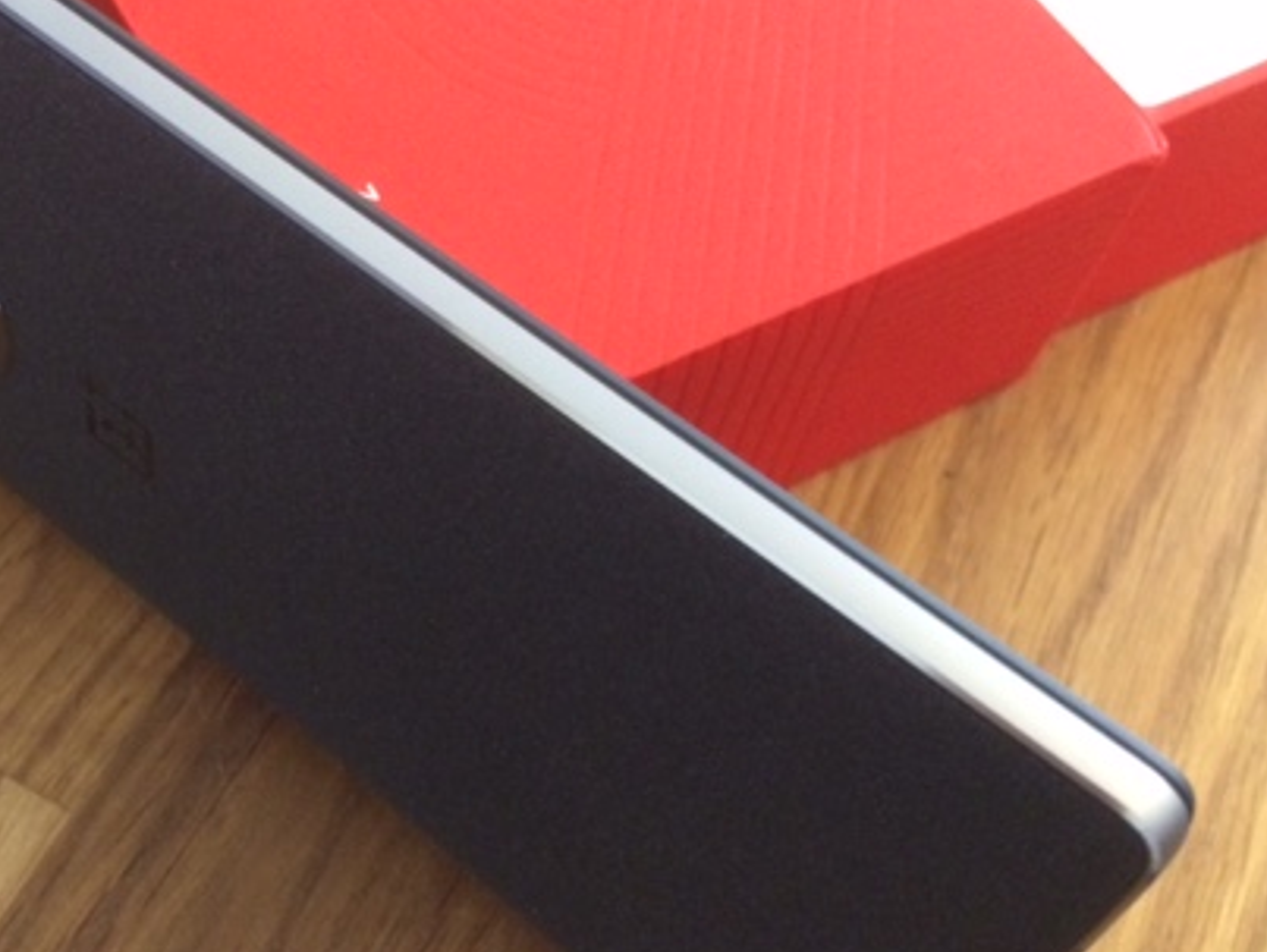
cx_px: 421
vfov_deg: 31.5
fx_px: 1685
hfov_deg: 40.7
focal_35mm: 46
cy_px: 393
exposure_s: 1/15
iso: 400
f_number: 2.2
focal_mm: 4.15
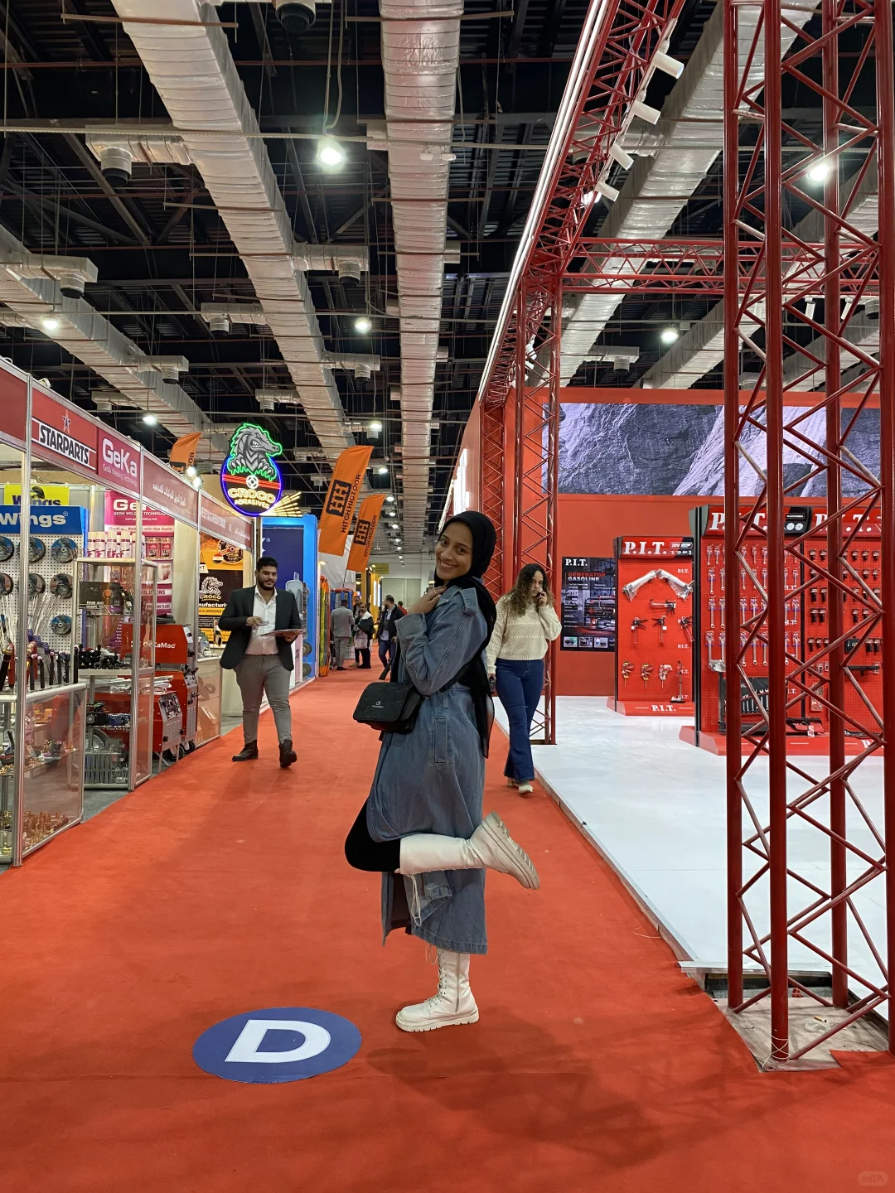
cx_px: 448
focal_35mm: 26
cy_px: 596
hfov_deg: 53.1
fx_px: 896
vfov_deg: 67.3
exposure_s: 1/50
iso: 80
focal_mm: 4.25
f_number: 1.8
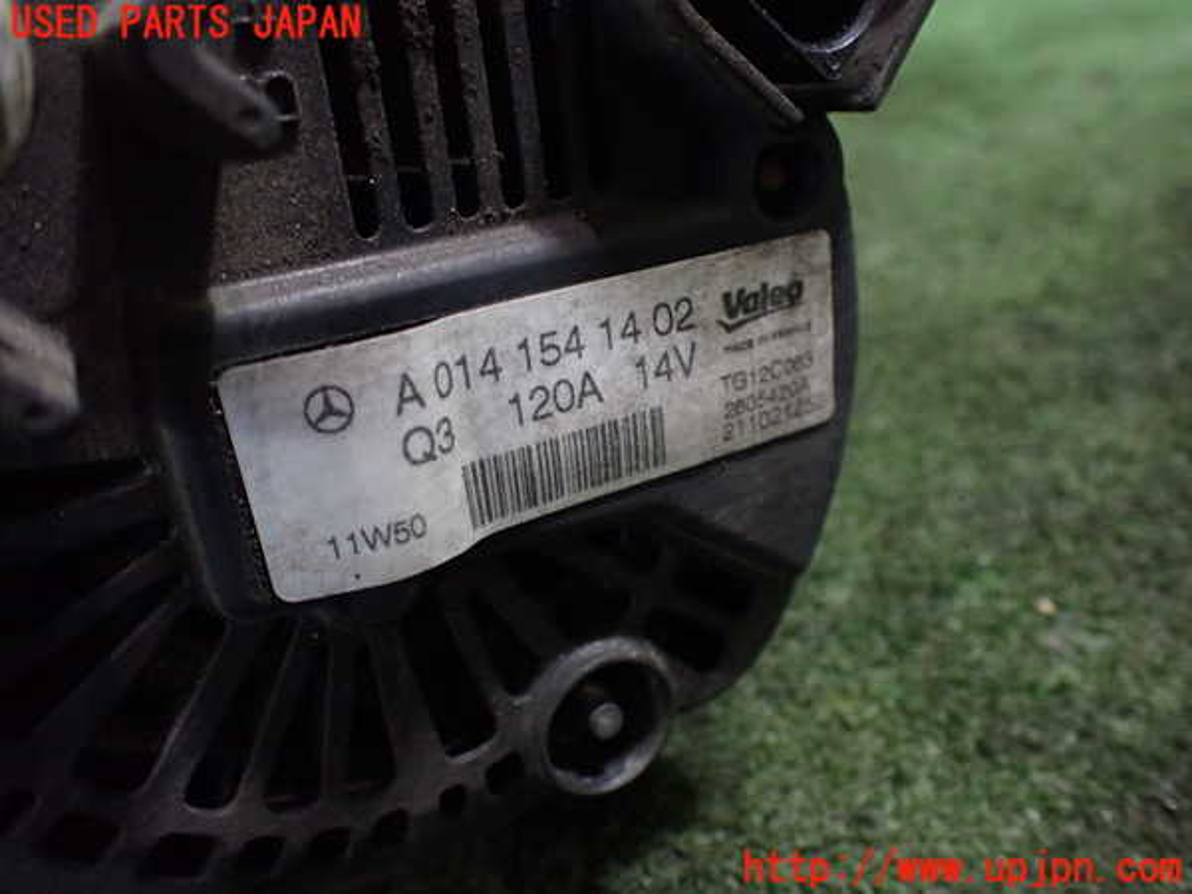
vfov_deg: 46.8
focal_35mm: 30
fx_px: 1033
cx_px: 596
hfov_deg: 60.0
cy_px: 447
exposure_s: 1/80
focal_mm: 5.4
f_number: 2.3
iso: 800
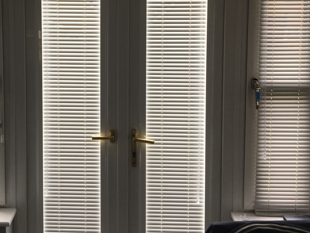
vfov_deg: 31.0
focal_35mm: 46
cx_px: 101
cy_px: 59
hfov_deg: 40.7
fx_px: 412
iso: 40
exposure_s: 1/100
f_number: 2.2
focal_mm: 4.15
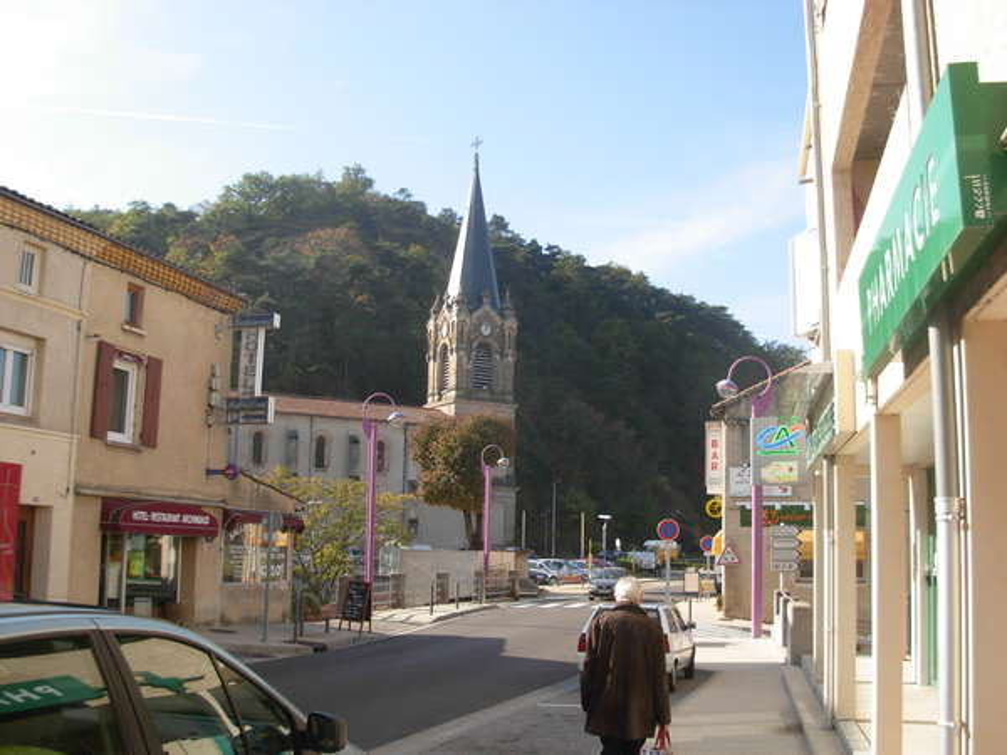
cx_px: 504
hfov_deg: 49.0
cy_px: 378
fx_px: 1105
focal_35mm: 38
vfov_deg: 37.7
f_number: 2.9
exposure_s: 1/558
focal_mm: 6.3
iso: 79
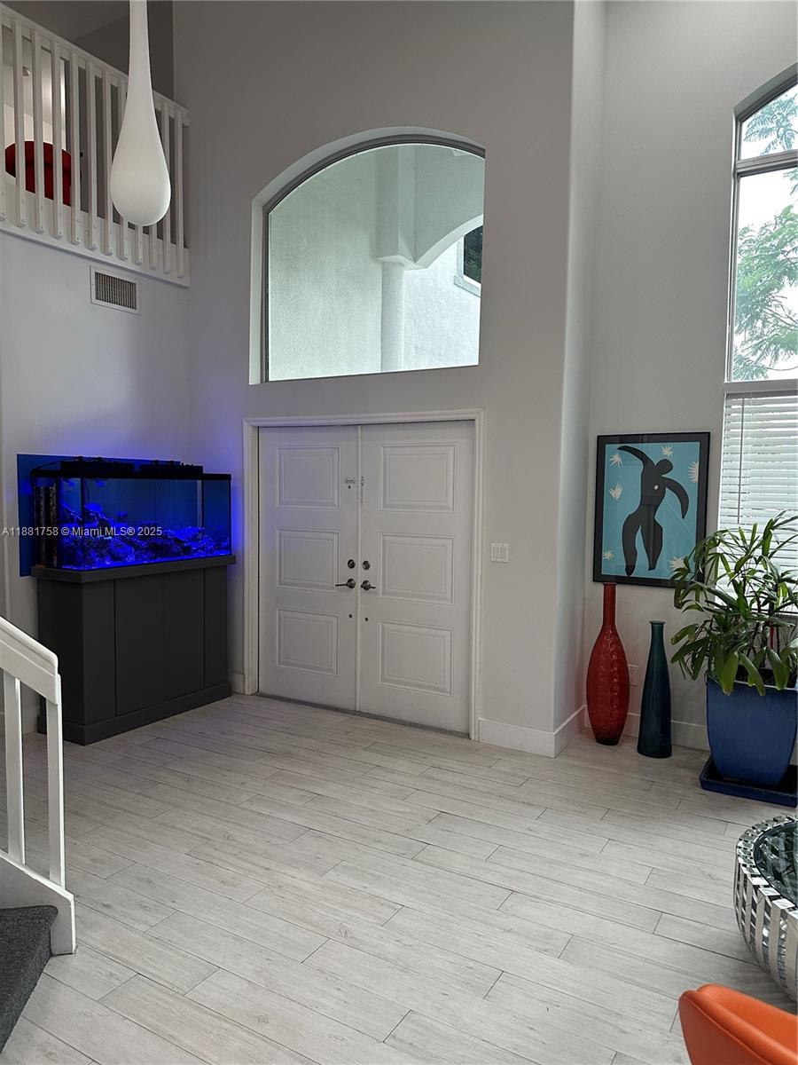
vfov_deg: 71.6
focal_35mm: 24
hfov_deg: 56.8
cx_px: 399
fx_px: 738
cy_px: 532
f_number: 1.78
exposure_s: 1/120
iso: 250
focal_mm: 6.86
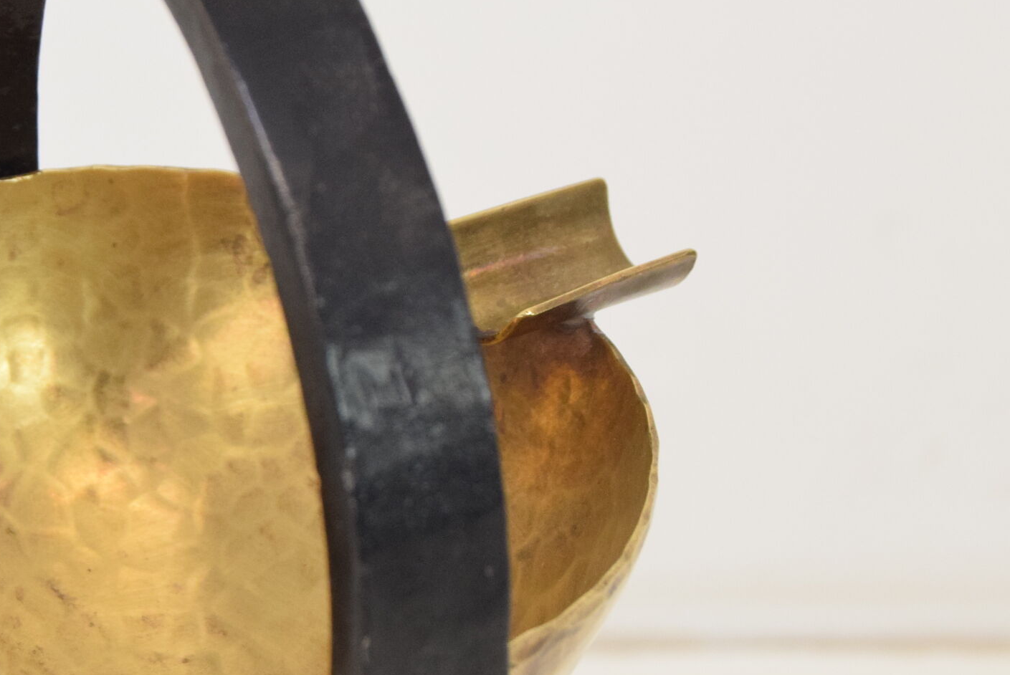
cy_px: 455
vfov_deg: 11.3
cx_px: 167
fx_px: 3397
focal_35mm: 121
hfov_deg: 16.7
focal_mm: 38
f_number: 7.1
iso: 1600
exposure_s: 1/200
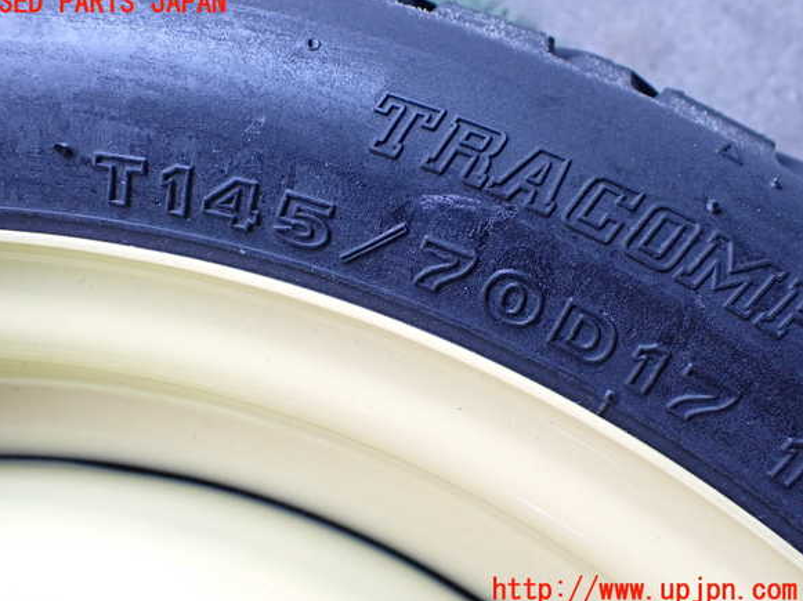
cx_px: 390
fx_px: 719
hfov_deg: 58.4
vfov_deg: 45.4
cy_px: 297
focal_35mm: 31
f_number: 2.3
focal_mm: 5.4
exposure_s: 1/125
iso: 500
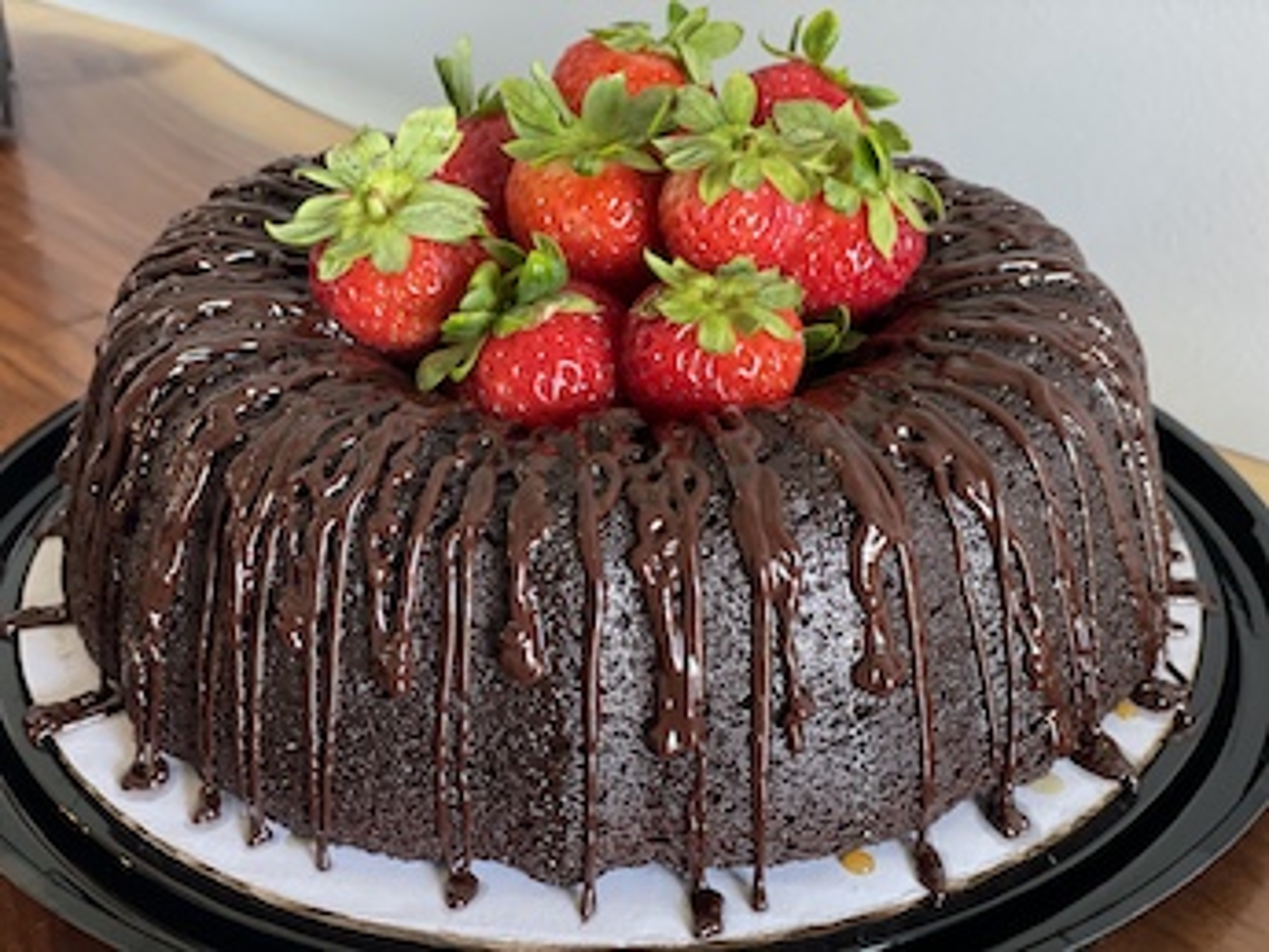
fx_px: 1907
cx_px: 634
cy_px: 476
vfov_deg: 28.0
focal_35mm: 52
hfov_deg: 36.8
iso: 400
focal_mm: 6
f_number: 2
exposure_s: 1/30
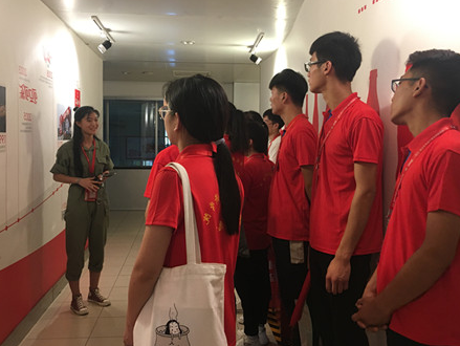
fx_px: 439
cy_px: 159
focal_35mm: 33
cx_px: 222
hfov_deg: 55.3
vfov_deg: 43.0
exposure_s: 1/33
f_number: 2.2
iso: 160
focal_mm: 4.15
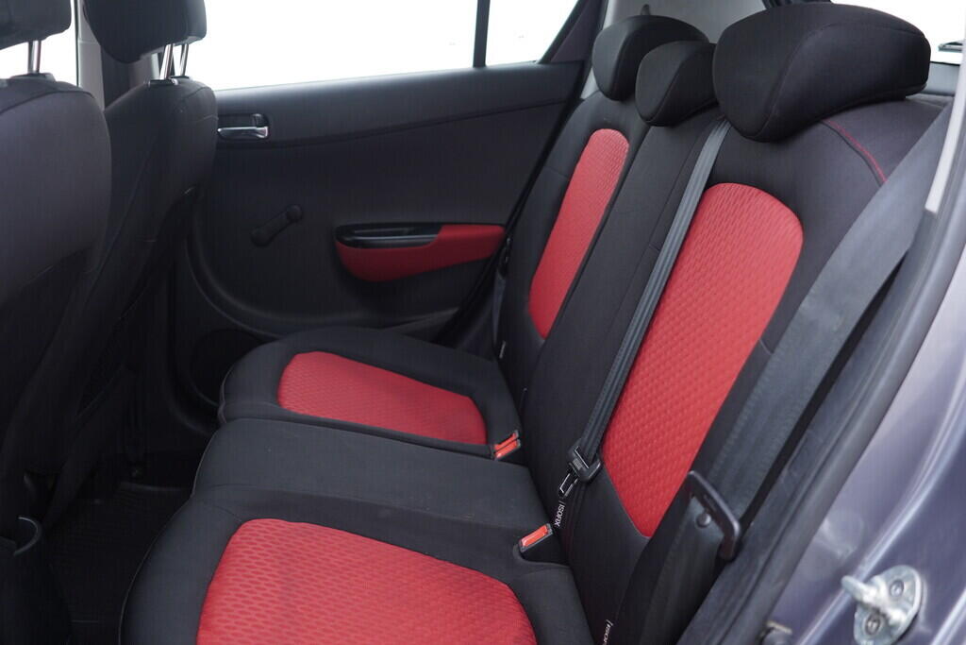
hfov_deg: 53.1
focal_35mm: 36
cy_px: 322
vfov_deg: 36.9
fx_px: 966
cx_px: 483
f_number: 2.8
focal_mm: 24
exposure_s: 1/40
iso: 250
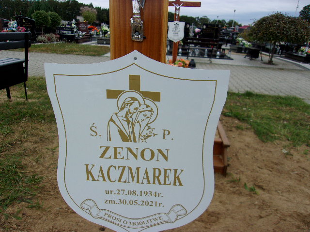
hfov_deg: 65.3
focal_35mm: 27
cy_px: 116
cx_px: 155
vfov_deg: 51.4
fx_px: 242
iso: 80
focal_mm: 4.9
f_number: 3
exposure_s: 1/400
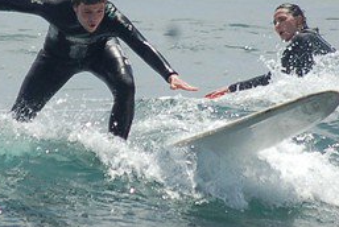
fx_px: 9135
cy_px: 57
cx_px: 131
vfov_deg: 1.4
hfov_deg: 2.1
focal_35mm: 969
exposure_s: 1/2000
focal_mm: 260
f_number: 5.6
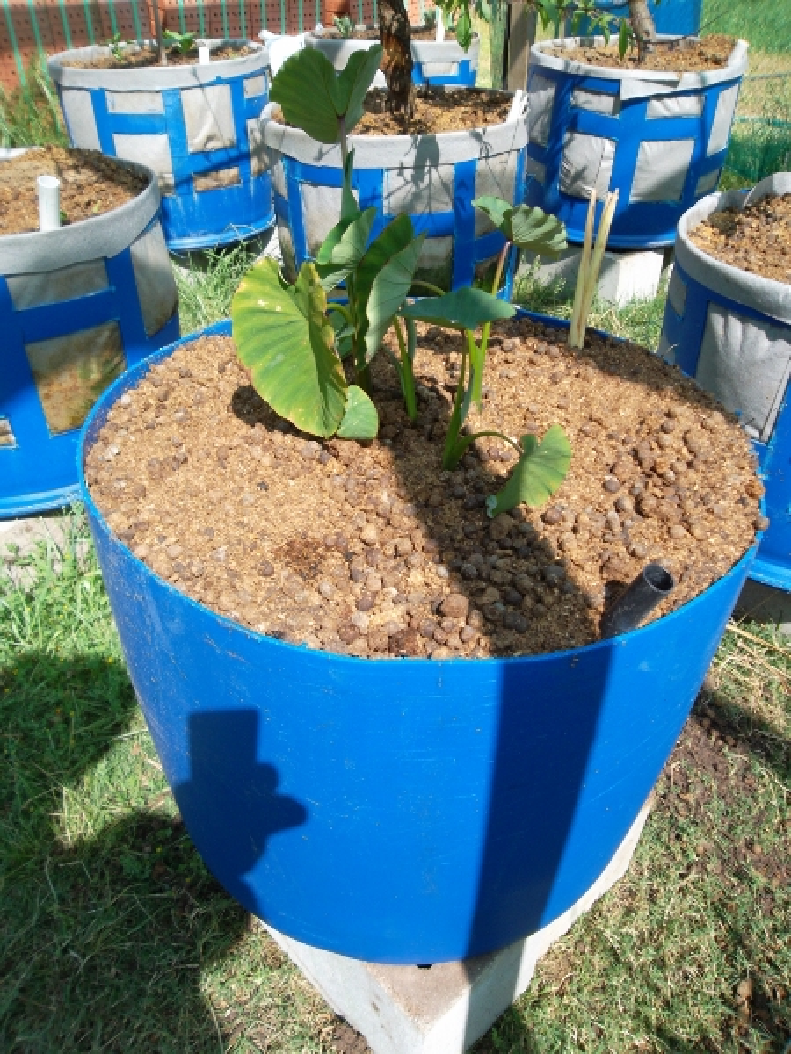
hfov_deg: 51.4
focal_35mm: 27
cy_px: 527
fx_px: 823
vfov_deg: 65.3
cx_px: 396
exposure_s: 1/280
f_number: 3.5
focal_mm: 4.9
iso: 80
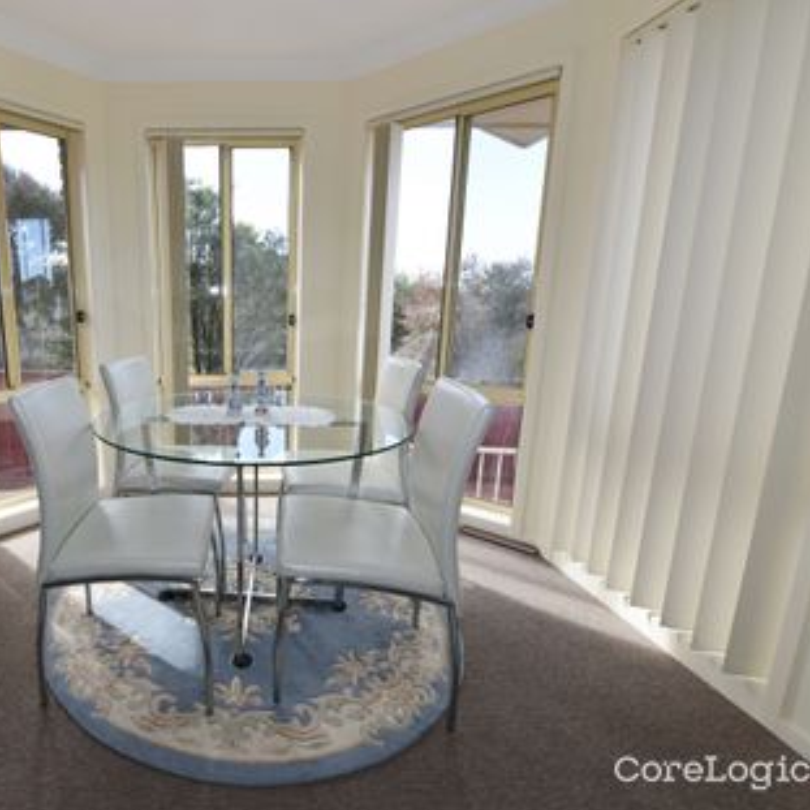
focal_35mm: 18
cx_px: 221
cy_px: 405
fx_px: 477
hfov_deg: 75.9
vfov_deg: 80.7
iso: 320
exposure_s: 1/160
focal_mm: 14
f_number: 6.3
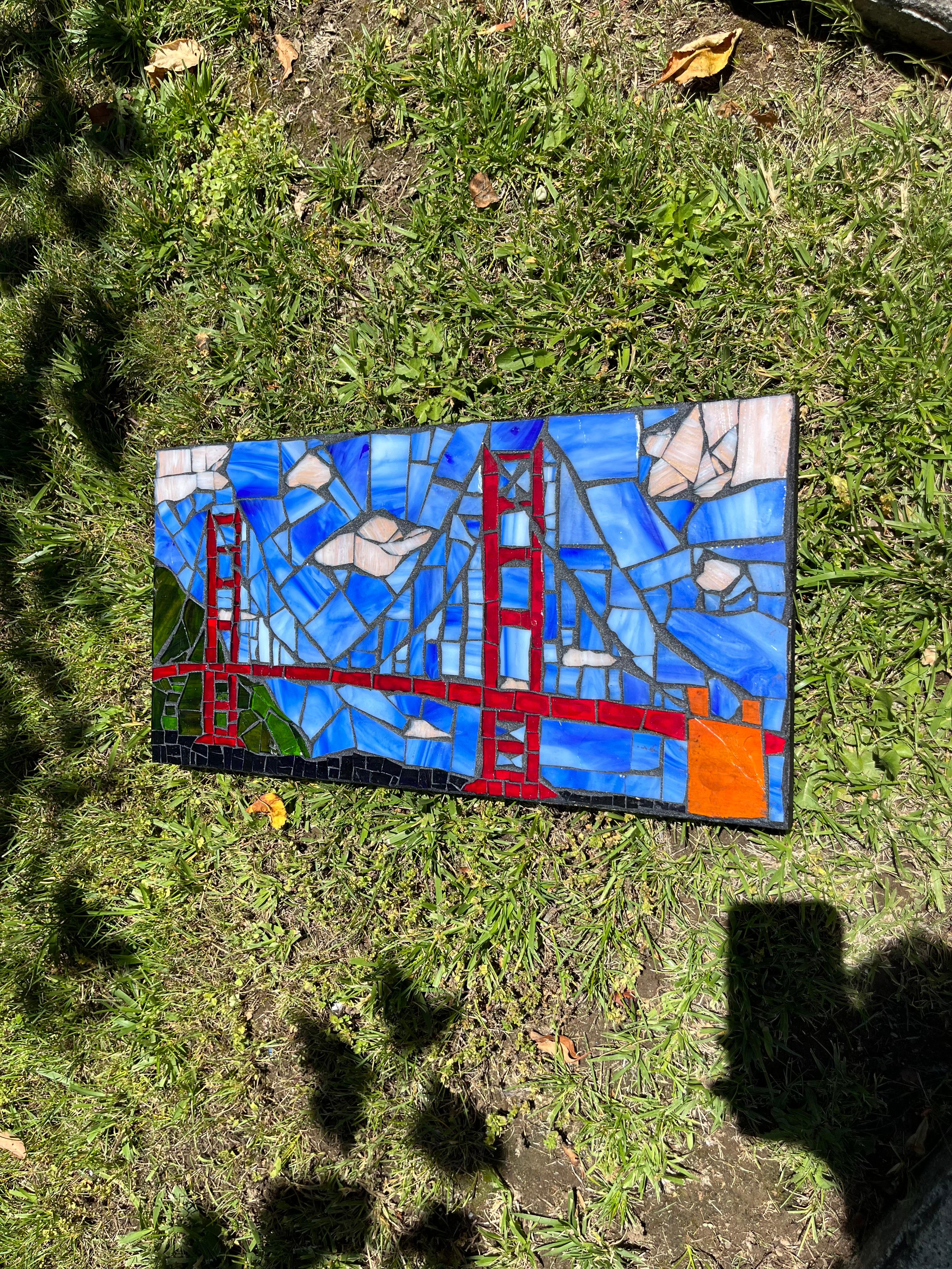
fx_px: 953
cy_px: 634
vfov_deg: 67.3
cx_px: 476
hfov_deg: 53.1
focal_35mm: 26
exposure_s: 1/3311
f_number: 1.6
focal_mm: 5.1
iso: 50
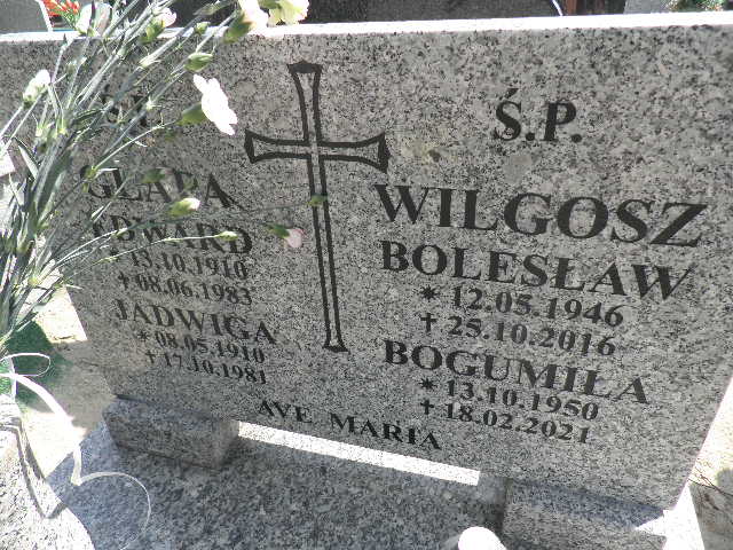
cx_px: 366
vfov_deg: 56.8
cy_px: 275
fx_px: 508
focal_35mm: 24
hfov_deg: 71.6
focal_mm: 4.3
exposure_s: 1/320
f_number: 3.3
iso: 64
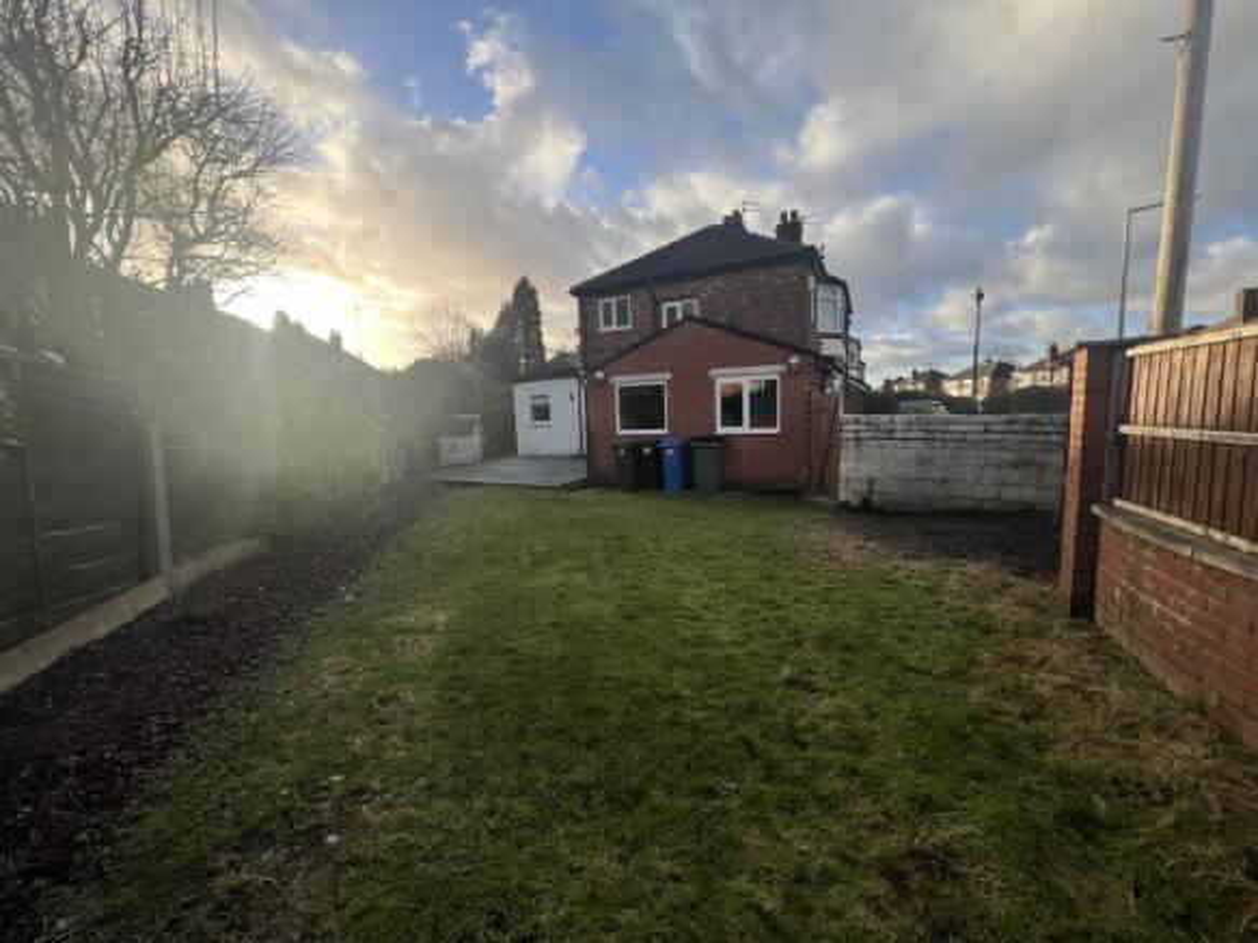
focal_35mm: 13
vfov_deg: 89.9
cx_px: 629
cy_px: 472
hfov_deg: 106.2
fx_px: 472
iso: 32
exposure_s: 1/737
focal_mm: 1.57
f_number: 1.8
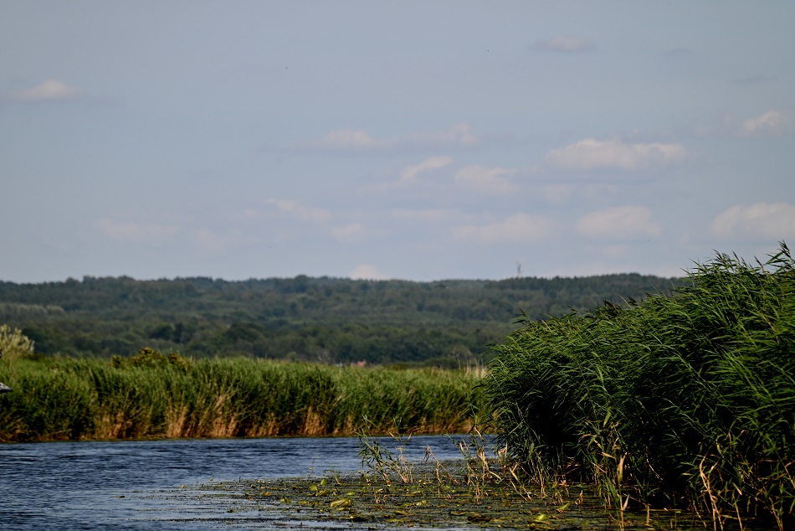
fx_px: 6627
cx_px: 398
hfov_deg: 6.9
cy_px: 266
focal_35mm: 300
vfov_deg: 4.6
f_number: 5.6
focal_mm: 300
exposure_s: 1/1000
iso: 140
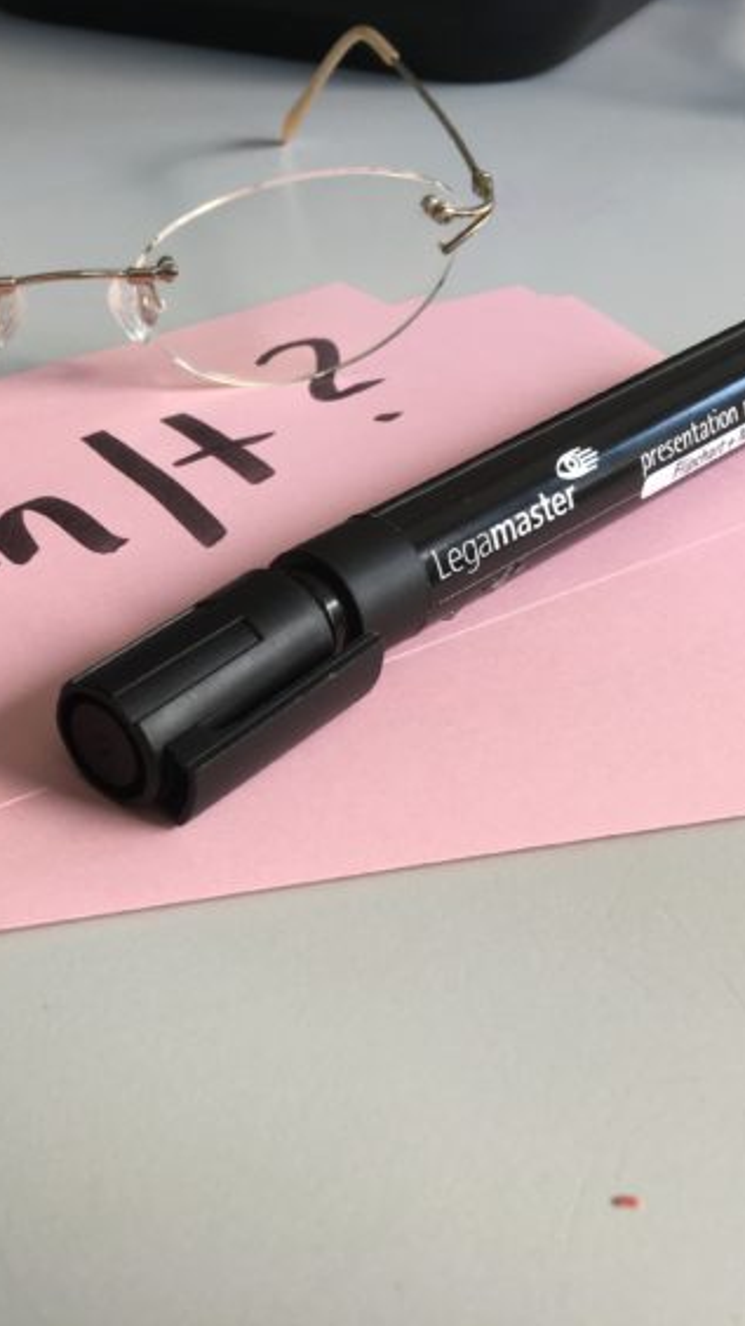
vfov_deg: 47.4
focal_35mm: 43
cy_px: 651
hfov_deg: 26.6
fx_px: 1511
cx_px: 47
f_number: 2.2
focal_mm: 4.15
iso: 25
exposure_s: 1/50
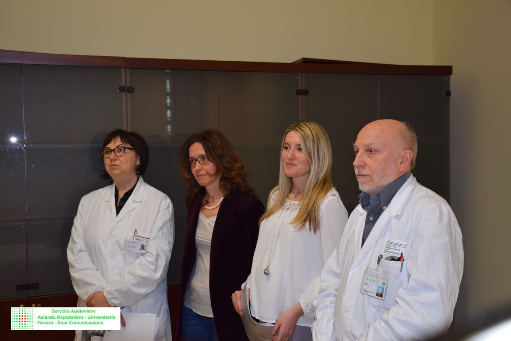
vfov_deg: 28.1
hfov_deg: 41.1
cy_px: 170
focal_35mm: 48
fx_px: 681
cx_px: 256
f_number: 5.6
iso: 800
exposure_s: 1/125
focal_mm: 32
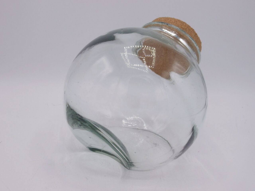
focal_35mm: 38
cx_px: 128
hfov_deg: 49.0
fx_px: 280
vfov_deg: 37.7
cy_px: 96
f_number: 3.9
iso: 100
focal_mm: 6.67
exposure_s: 1/400
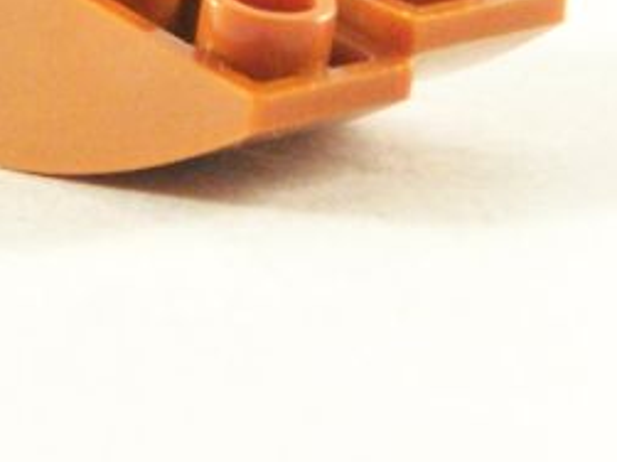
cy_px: -125
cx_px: 352
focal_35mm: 335
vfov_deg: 4.4
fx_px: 5968
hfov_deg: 5.9
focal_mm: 13.7
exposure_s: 1/60
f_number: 3.2
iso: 400
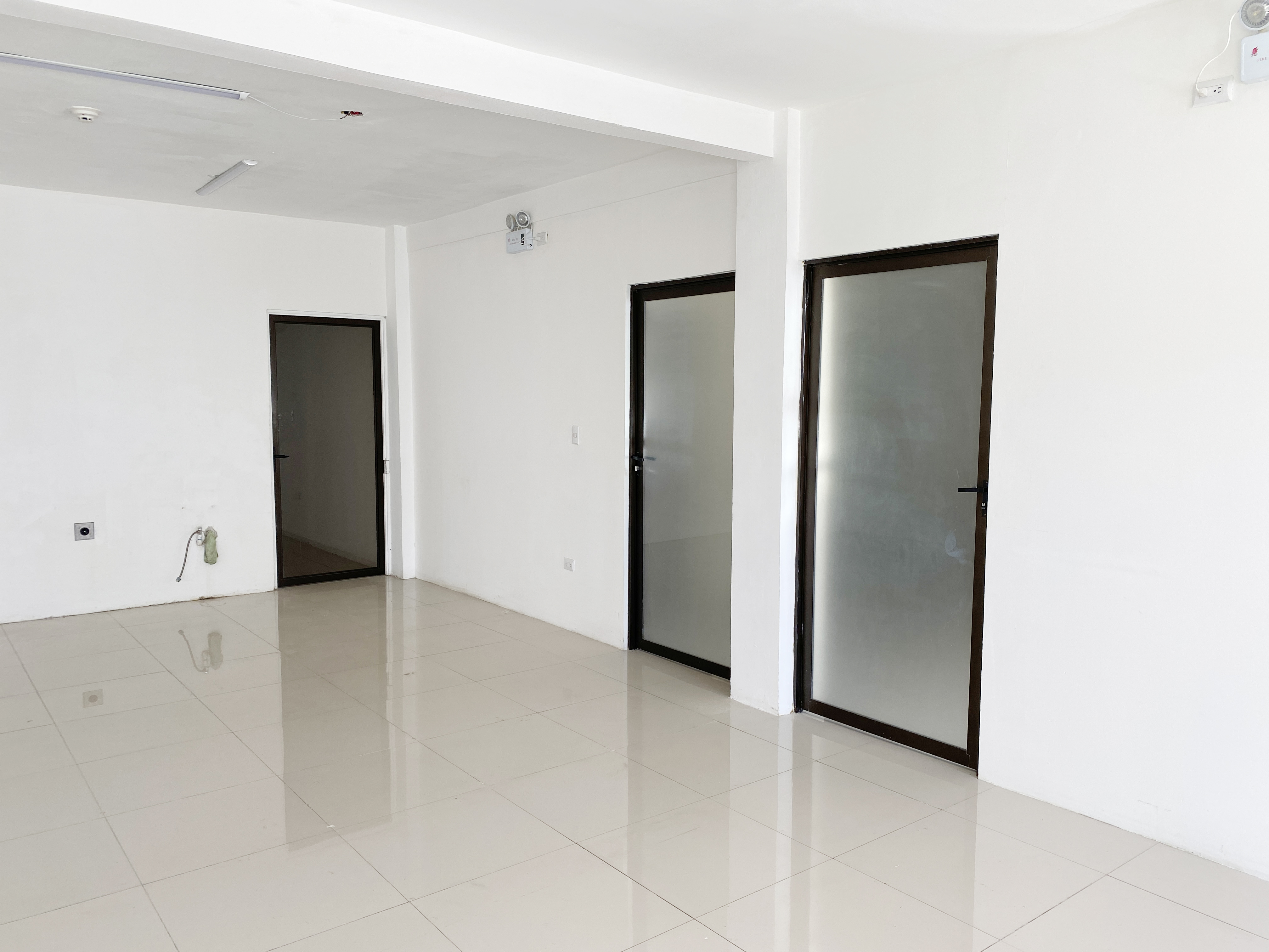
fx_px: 953
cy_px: 476
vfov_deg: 53.1
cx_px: 634
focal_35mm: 26
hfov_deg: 67.3
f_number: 1.8
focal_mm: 4.25
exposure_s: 1/122
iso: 50
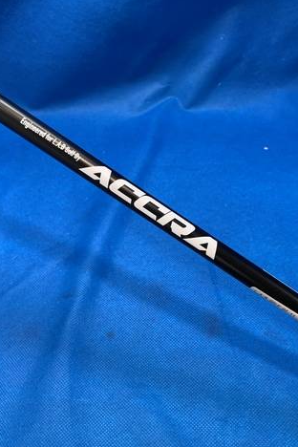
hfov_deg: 35.9
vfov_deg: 51.9
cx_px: 147
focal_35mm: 37
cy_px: 225
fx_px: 459
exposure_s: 1/60
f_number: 1.8
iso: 125
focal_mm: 4.25
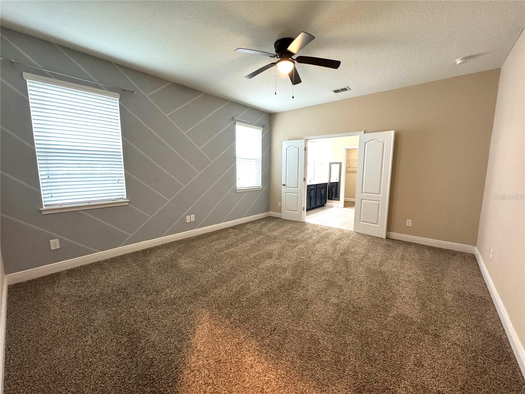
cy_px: 197
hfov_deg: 102.1
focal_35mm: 14
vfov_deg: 85.7
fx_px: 212
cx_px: 262
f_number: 2.2
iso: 640
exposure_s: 1/60
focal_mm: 2.22
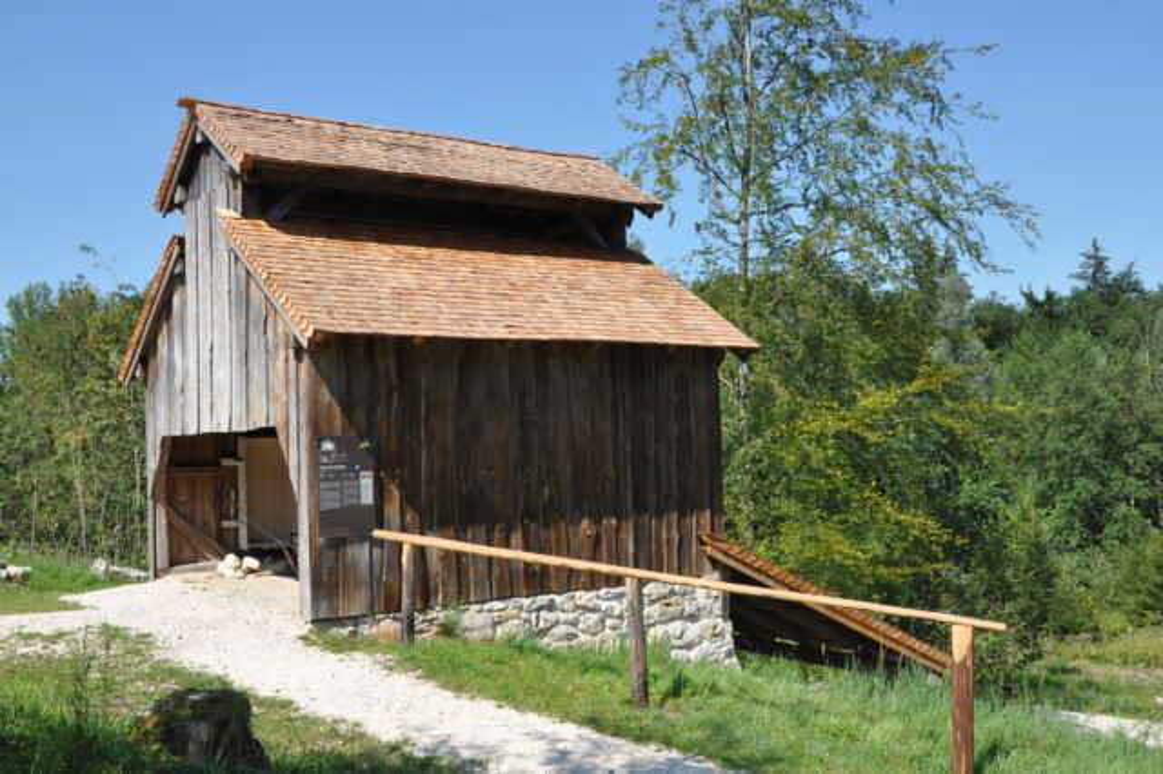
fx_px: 1162
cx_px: 582
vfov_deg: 36.8
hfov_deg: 53.2
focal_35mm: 36
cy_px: 387
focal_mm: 24
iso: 200
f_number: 8
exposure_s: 1/400
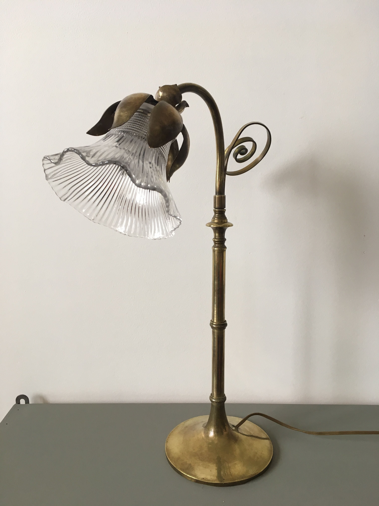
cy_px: 253
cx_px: 190
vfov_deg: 61.7
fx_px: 423
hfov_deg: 48.2
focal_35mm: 29
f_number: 2.2
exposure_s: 1/33
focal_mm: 4.15
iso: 64
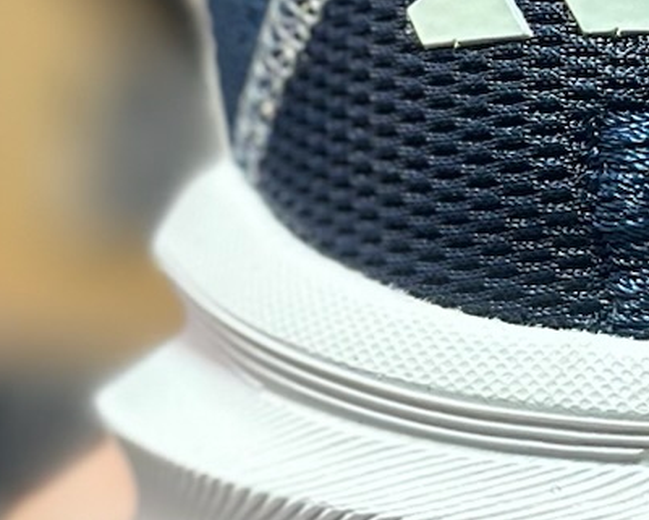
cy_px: 125
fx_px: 4592
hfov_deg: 8.0
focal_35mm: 239
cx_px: 659
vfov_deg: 6.5
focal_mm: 6.86
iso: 80
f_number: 1.78
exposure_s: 1/241
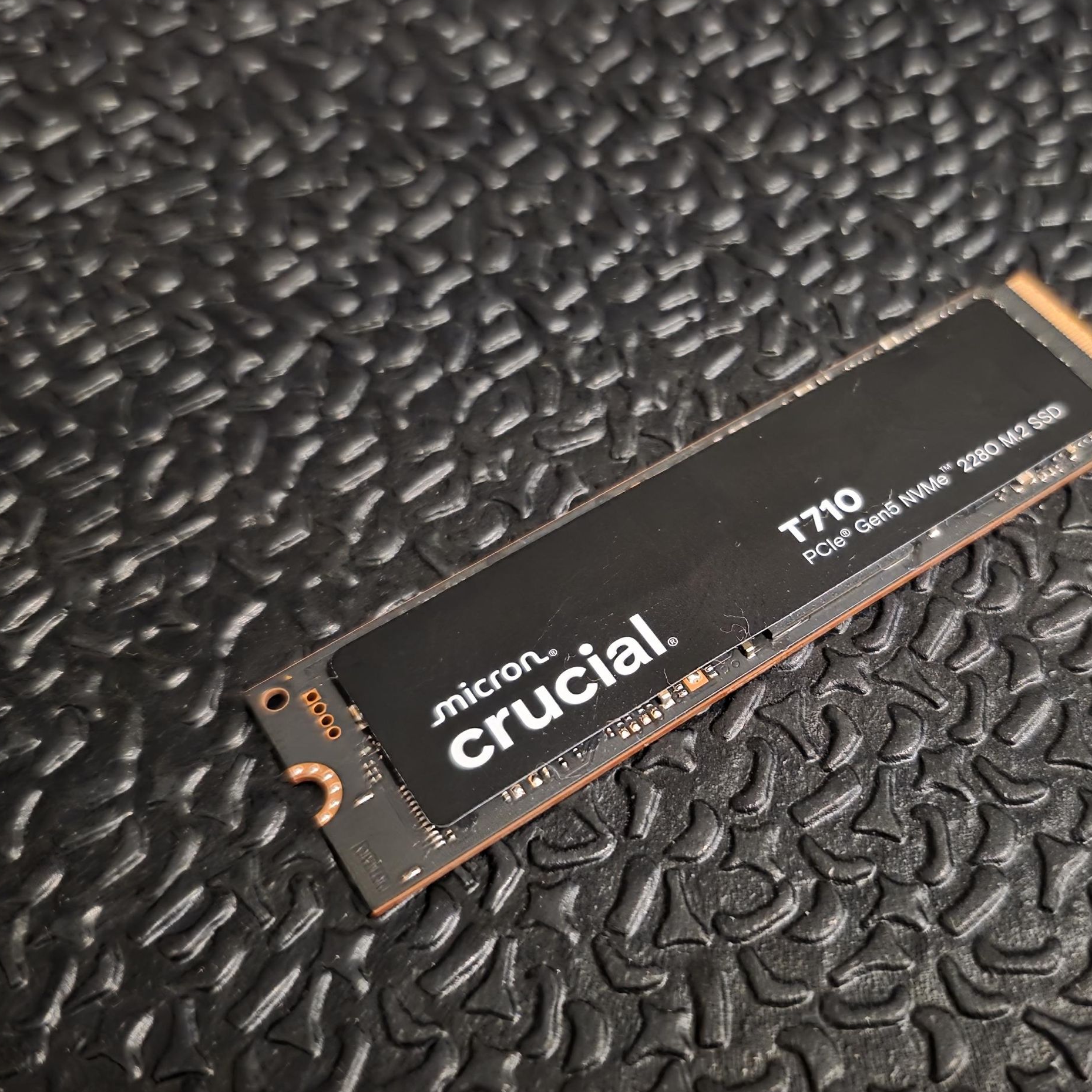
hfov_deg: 56.0
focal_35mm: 28
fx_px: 999
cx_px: 735
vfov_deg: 57.3
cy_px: 555
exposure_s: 1/24
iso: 2500
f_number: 1.7
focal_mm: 6.3
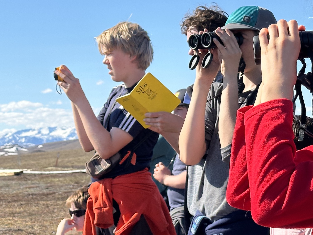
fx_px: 877
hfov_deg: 20.2
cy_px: 84
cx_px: 155
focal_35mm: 97
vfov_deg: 15.2
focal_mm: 6.86
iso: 64
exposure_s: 1/4367
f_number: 1.78
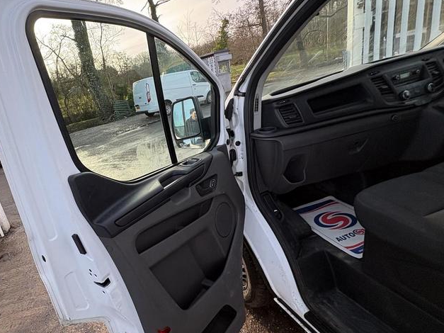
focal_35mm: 20
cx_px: 138
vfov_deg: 66.0
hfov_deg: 78.3
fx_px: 256
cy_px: 167
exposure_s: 1/199
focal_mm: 2.22
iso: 50
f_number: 2.2
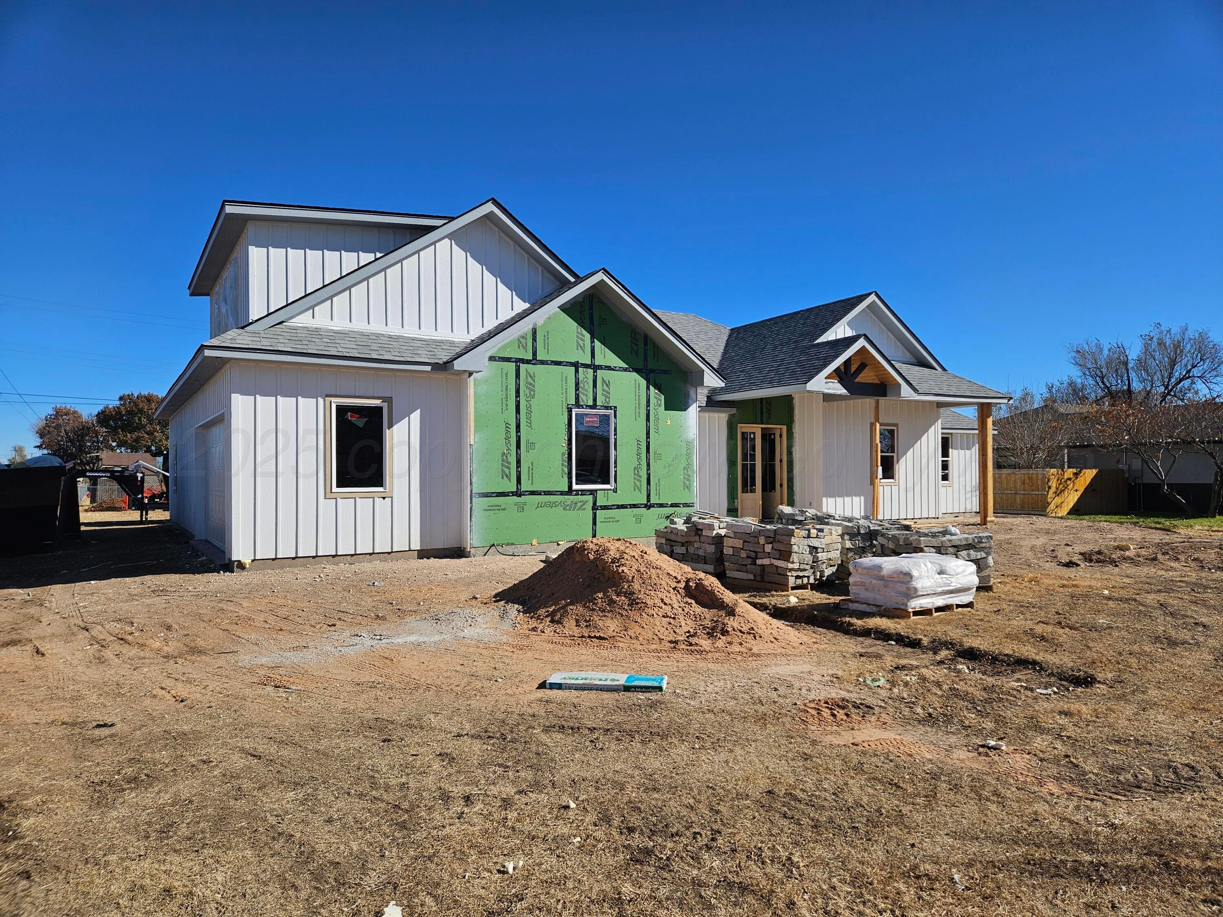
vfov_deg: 58.9
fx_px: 813
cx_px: 612
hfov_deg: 73.9
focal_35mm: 23
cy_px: 458
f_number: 1.8
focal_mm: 5.4
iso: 25
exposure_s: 1/3246
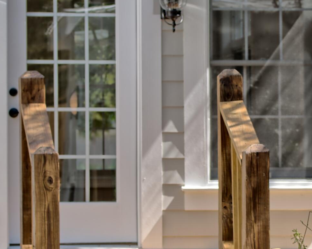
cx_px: 269
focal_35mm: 290
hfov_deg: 6.7
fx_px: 2678
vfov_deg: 5.3
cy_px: 164
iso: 100
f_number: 5.6
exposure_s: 1/125
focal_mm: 100
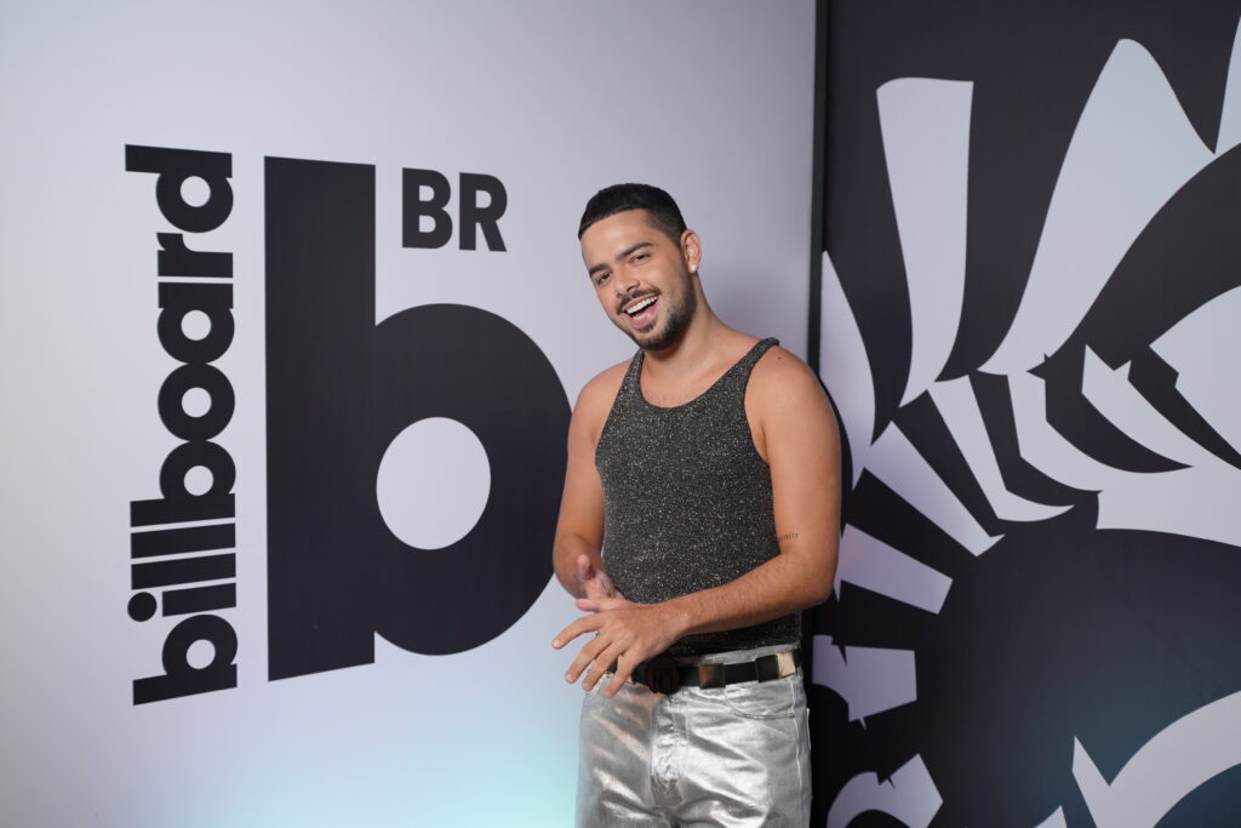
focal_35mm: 40
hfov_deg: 48.5
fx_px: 1379
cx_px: 620
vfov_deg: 33.4
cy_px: 414
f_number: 4
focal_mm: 40
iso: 500
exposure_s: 1/250
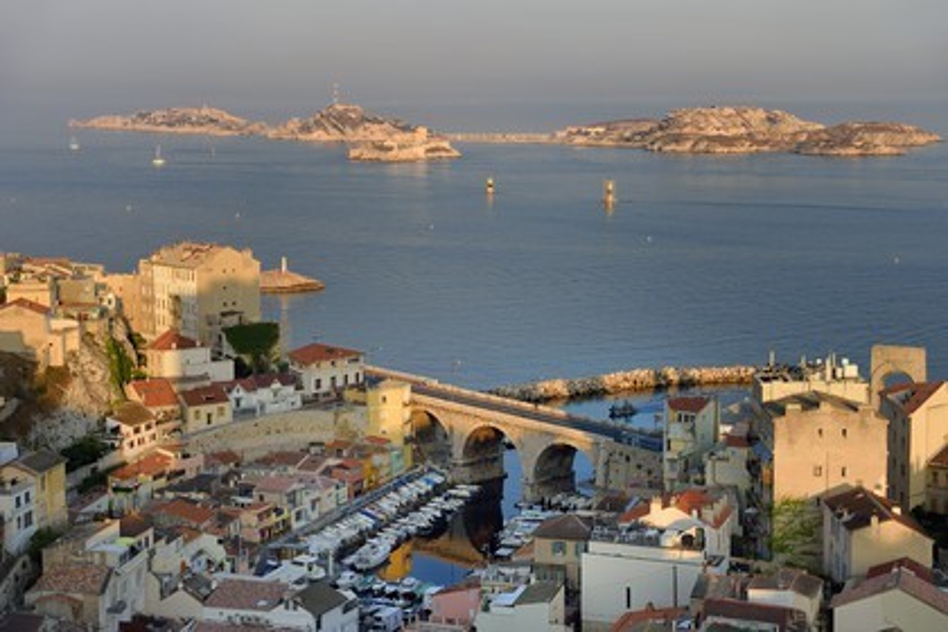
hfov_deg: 34.5
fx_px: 1527
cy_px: 316
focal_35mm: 58
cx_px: 474
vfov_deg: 23.4
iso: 200
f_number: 9
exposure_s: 1/250
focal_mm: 58
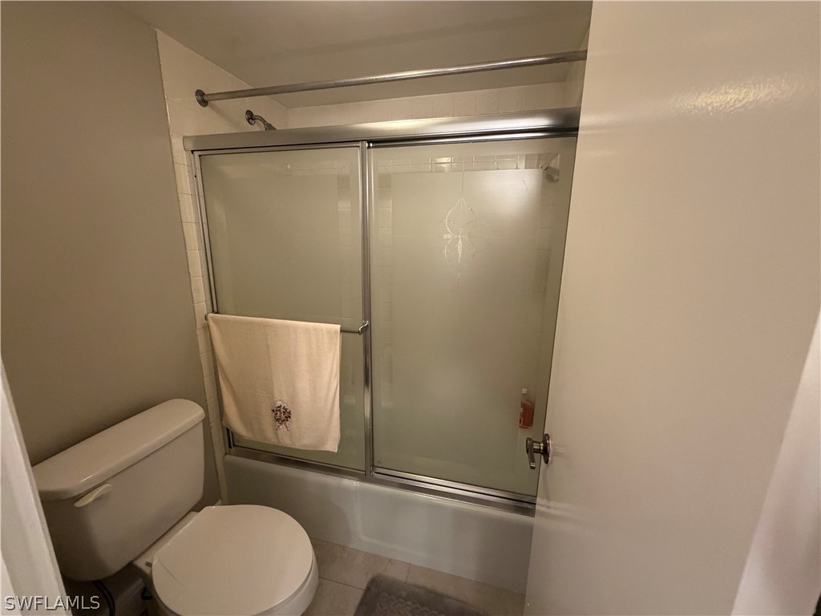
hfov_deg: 102.1
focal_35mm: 14
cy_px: 308
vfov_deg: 85.7
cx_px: 410
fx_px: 332
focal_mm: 2.22
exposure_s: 1/60
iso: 400
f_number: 2.2
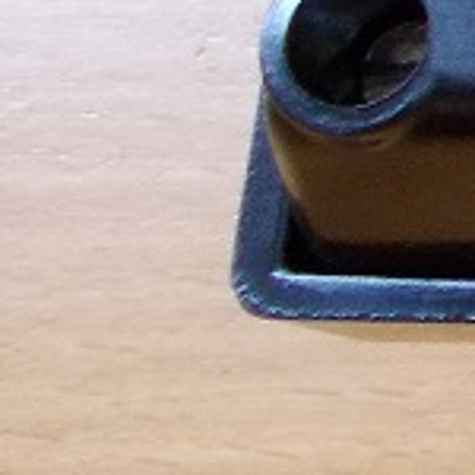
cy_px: -241
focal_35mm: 150
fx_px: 2329
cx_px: 1378
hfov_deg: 9.4
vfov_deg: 11.2
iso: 160
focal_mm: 4
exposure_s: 1/25
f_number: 2.7
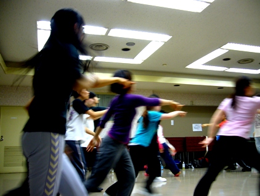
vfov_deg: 40.7
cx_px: 130
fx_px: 263
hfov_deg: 52.6
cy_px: 98
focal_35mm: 35
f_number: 2.8
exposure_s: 1/30
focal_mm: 5.8
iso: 100
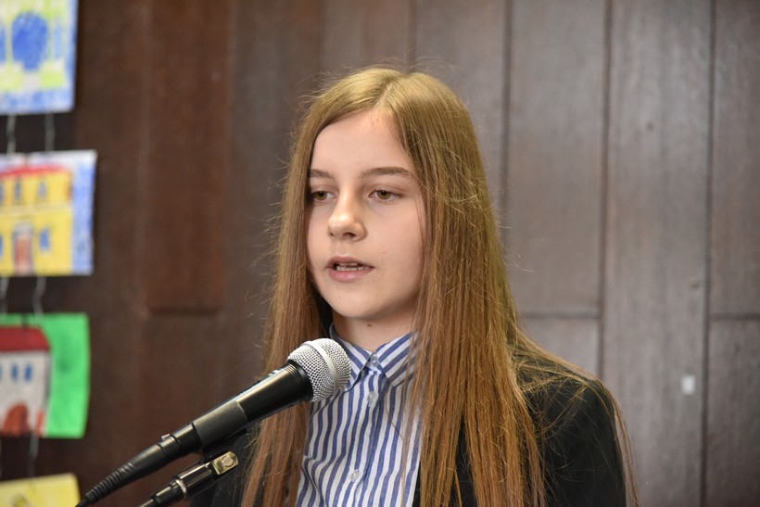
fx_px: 2534
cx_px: 380
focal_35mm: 120
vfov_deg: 11.4
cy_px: 254
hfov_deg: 17.1
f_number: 4.5
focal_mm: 120
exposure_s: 1/320
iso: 8000
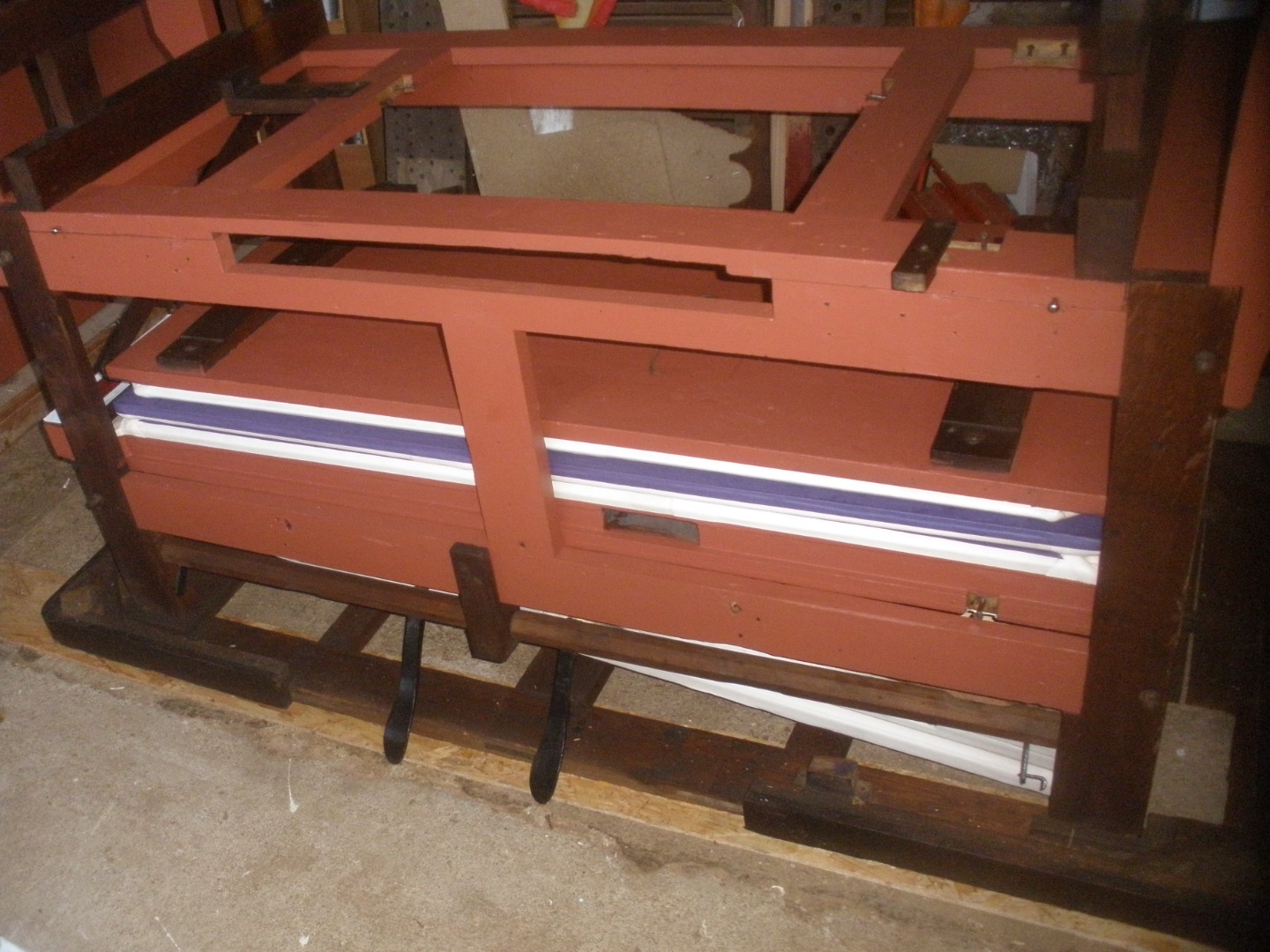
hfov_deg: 51.4
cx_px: 635
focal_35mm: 36
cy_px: 476
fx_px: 1321
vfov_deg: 39.7
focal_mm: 6.3
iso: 400
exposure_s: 1/30
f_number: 3.5
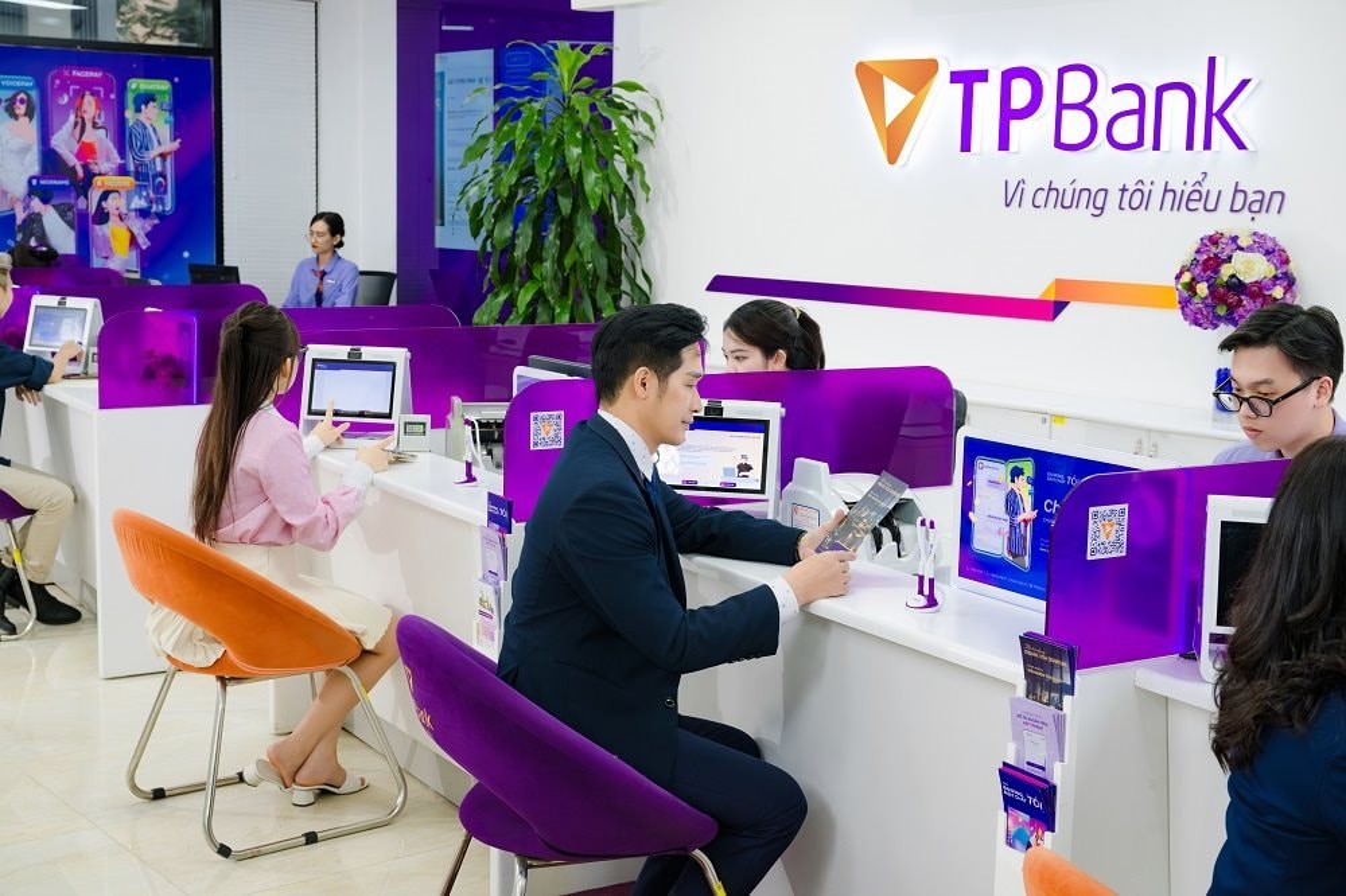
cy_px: 448
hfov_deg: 41.9
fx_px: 1757
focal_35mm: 47
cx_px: 673
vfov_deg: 28.6
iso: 2500
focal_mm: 47
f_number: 7.1
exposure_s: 1/160
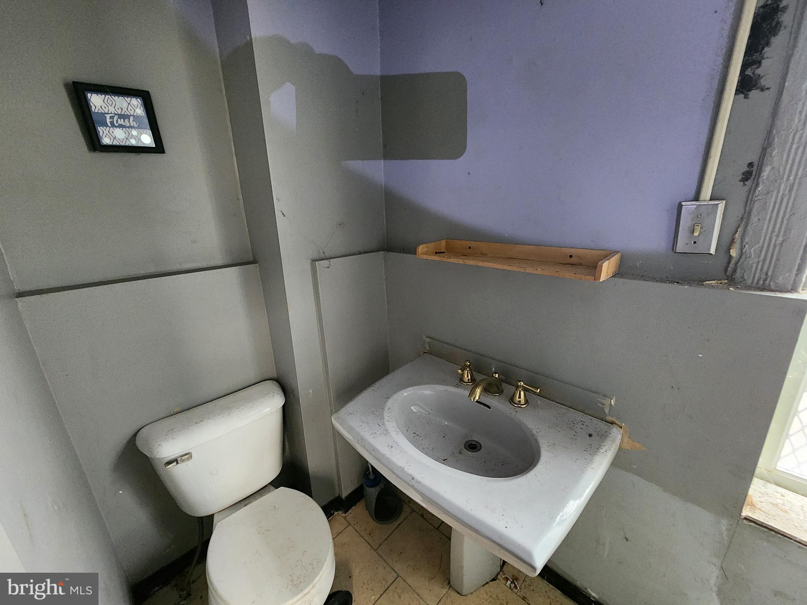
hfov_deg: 106.2
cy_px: 302
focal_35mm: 13
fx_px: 303
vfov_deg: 89.9
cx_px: 404
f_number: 2.2
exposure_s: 1/24
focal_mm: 2.2
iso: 800
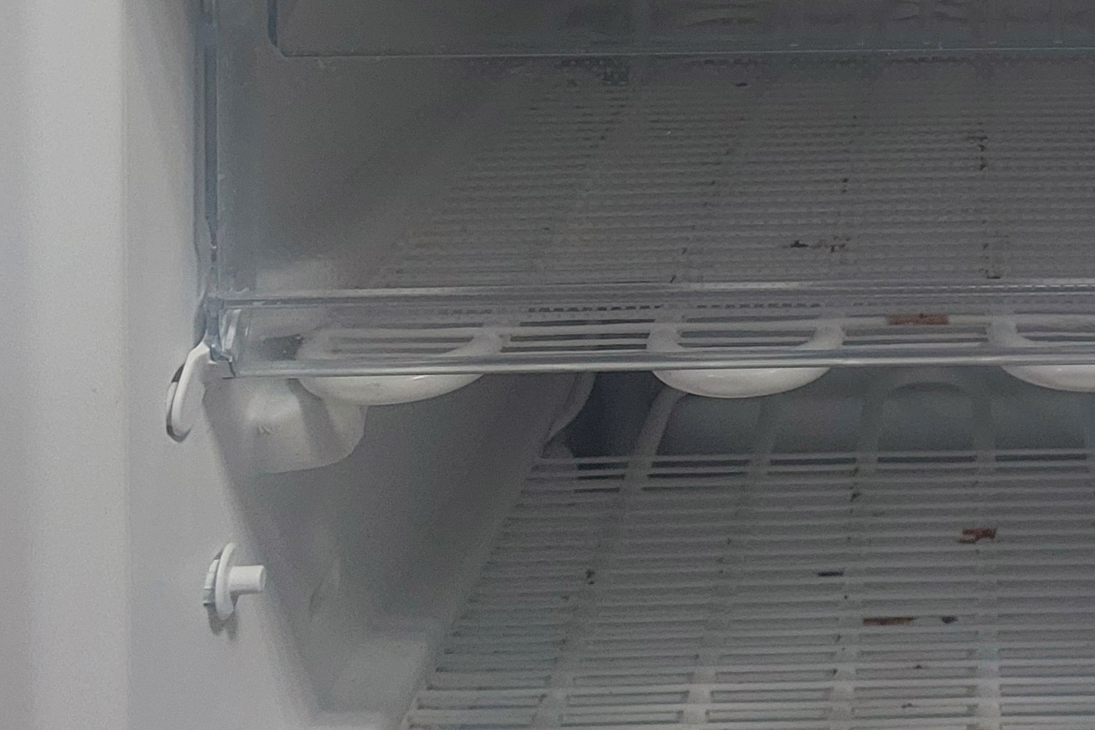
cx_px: 1063
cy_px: -352
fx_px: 1977
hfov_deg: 29.2
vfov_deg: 18.6
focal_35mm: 65
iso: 160
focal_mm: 5.06
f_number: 1.8
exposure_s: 1/50
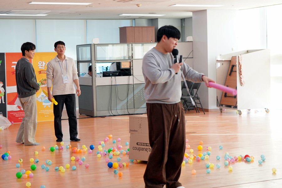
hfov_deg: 27.3
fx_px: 580
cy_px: 94
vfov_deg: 18.4
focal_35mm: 74
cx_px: 141
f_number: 4
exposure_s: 1/160
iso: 640
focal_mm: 74
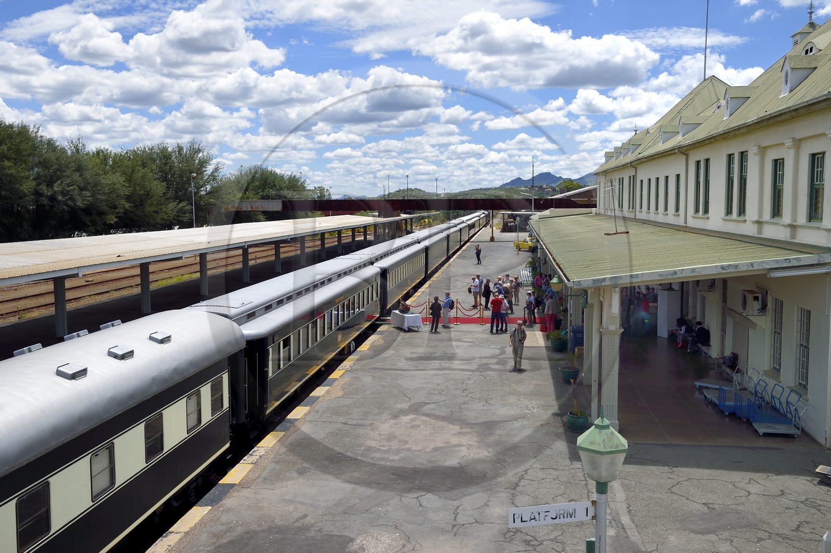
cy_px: 276
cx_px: 416
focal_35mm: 35
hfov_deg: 54.5
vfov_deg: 37.8
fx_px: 807
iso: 200
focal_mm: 35
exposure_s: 1/320
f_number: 14
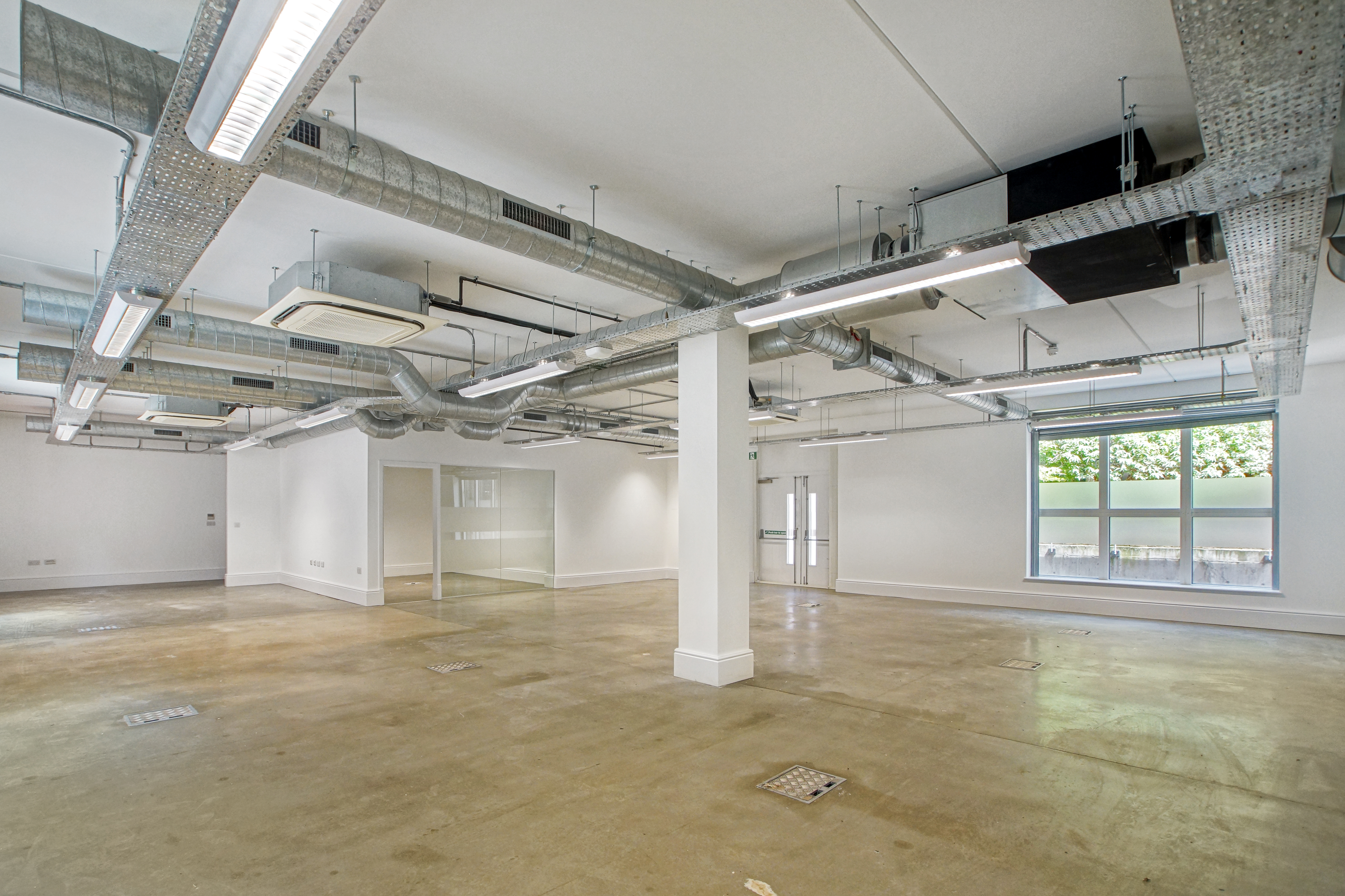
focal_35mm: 16
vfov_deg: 72.1
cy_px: 448
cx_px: 672
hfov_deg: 95.0
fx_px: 616
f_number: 10
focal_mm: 11
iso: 400
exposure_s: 1/10
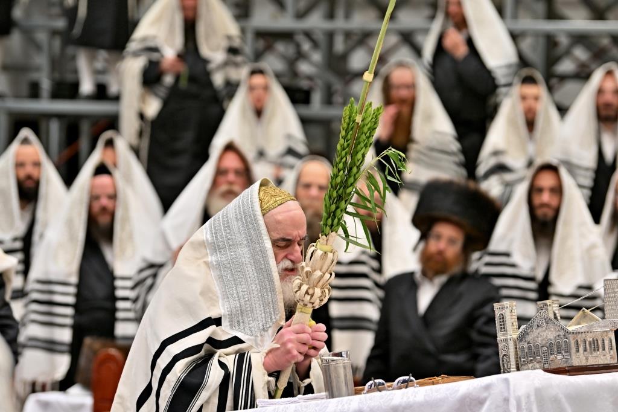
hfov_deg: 10.2
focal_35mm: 202
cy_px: 206
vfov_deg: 6.8
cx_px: 309
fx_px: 3466
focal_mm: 135
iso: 250
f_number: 2.8
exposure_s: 1/320
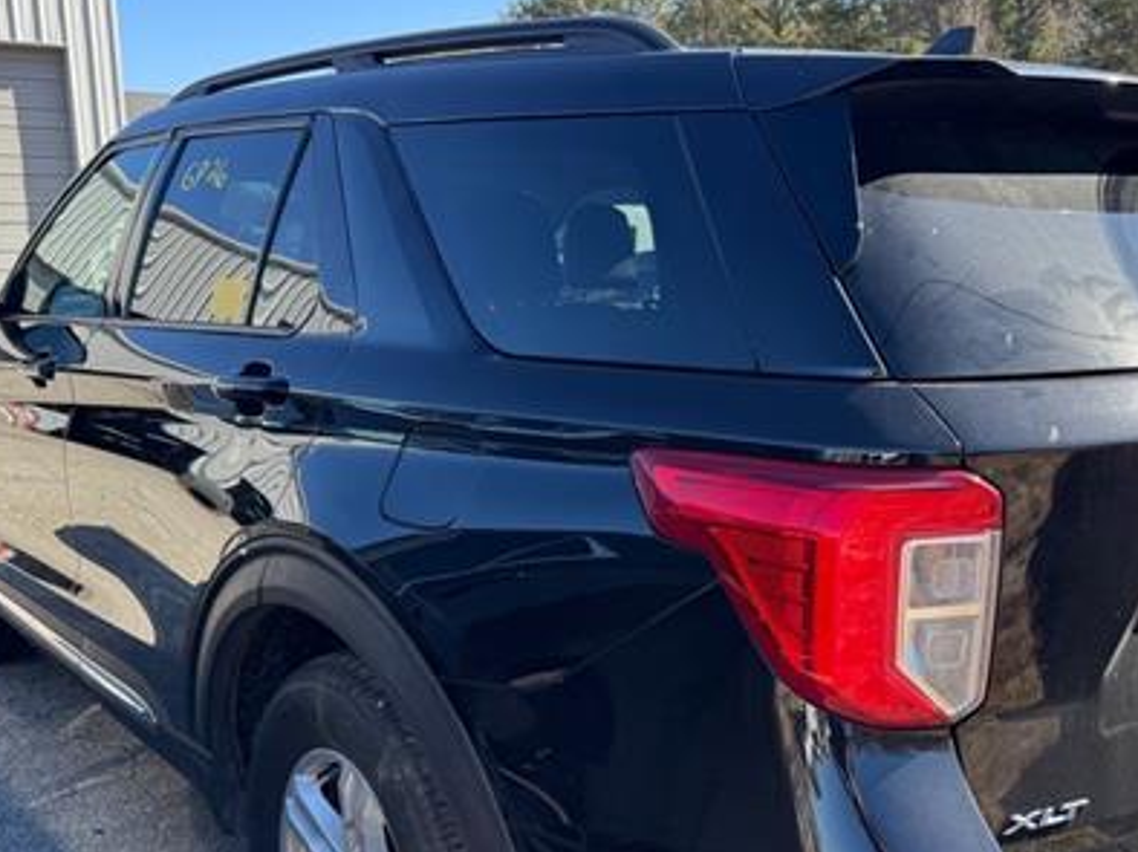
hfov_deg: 47.5
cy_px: 491
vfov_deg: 36.7
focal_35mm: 39
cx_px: 702
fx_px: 1281
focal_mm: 6.76
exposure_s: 1/658
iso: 80
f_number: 1.78
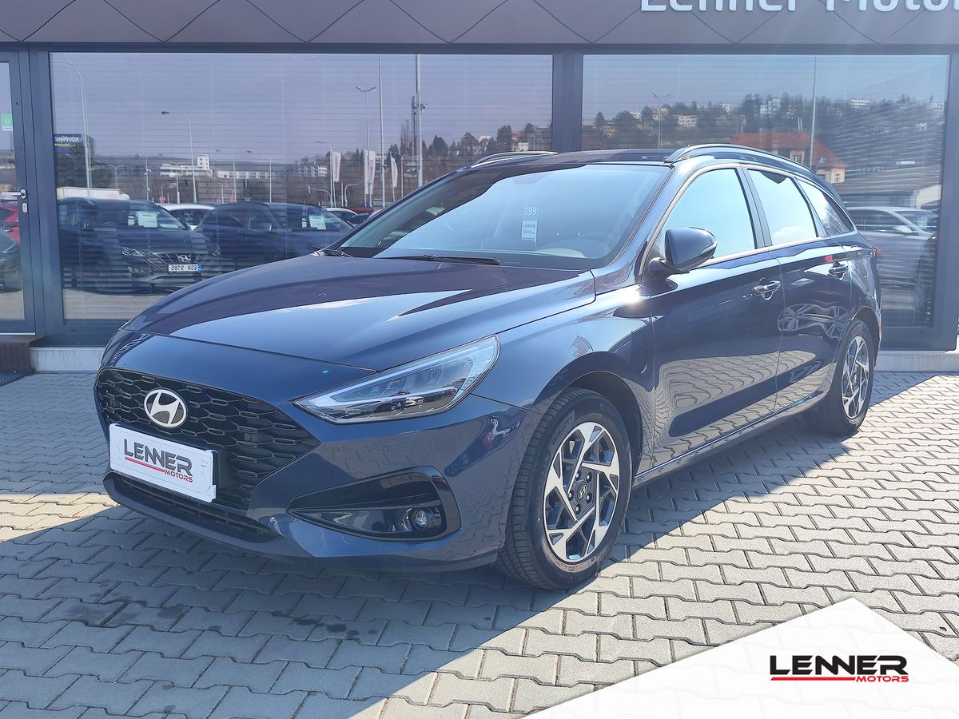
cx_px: 480
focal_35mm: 23
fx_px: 637
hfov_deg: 73.9
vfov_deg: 58.9
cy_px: 360
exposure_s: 1/370
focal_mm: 7.01
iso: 50
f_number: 1.69
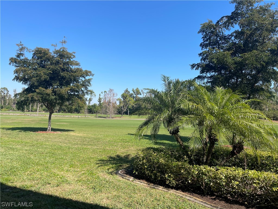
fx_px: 201
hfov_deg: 69.4
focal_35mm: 25
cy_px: 104
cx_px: 139
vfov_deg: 54.9
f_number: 1.6
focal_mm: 5.1
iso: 32
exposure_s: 1/2433
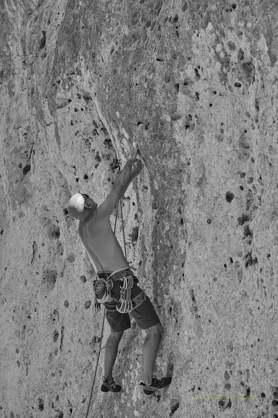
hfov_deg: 17.0
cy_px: 209
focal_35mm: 80
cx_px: 139
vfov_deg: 25.4
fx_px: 928
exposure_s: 1/350
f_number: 5.6
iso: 100
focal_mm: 80
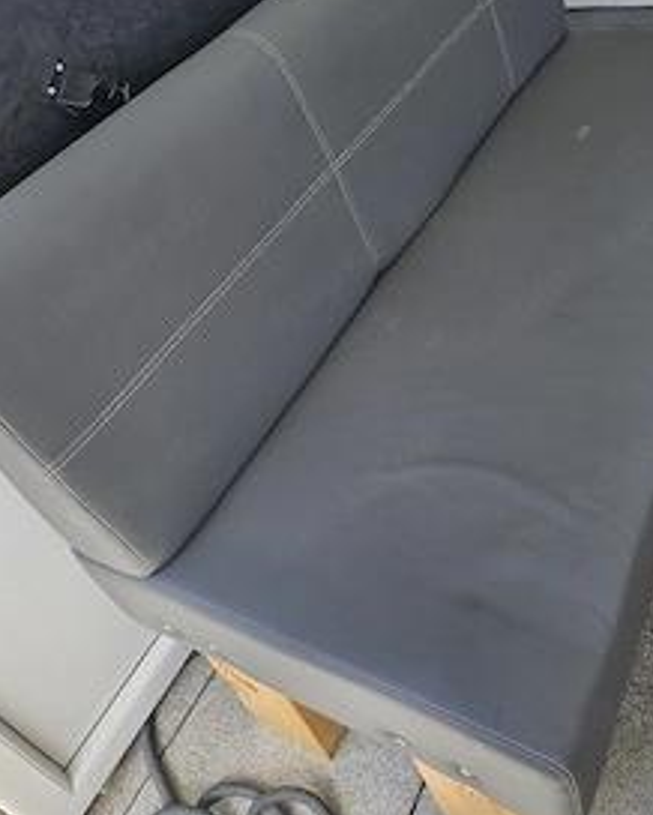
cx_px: 419
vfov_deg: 53.4
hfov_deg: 44.1
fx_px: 796
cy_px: 294
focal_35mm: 33
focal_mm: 5.4
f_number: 1.8
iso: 50
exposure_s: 1/400
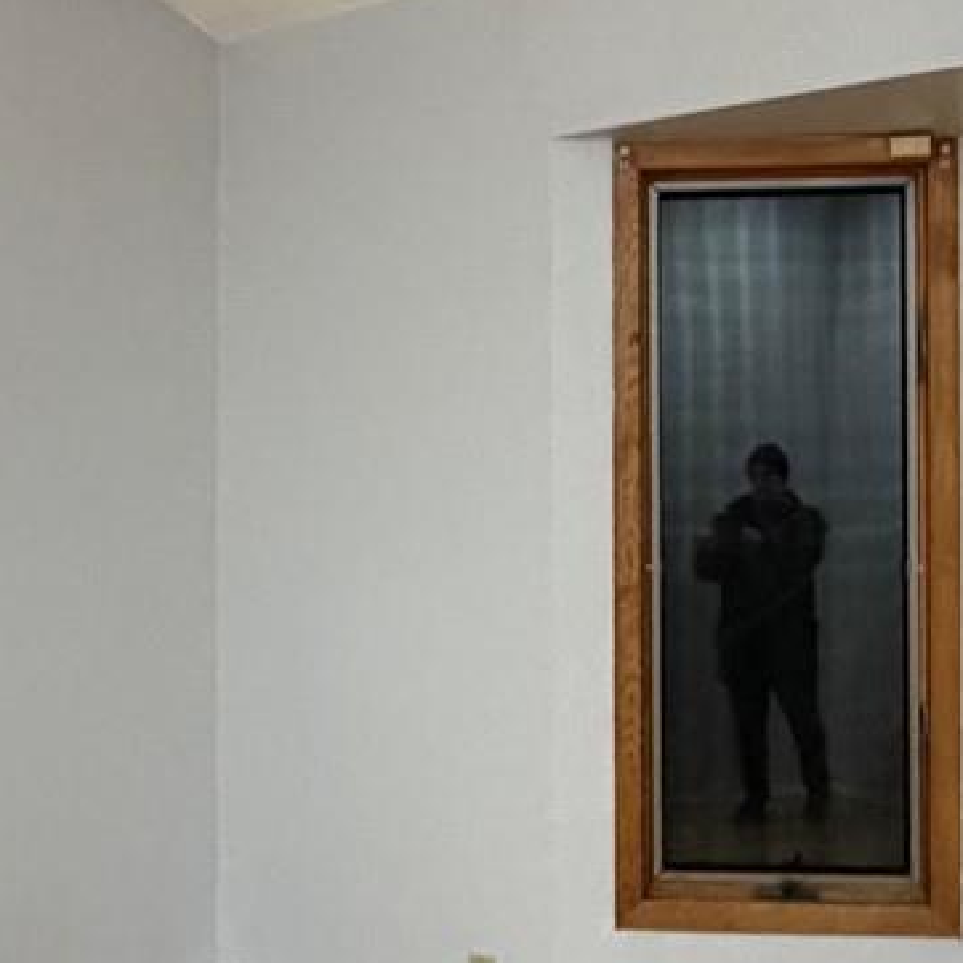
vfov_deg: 24.7
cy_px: 500
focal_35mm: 70
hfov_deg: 24.6
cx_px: 399
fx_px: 2203
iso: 400
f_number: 2.2
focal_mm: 2.22
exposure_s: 1/60
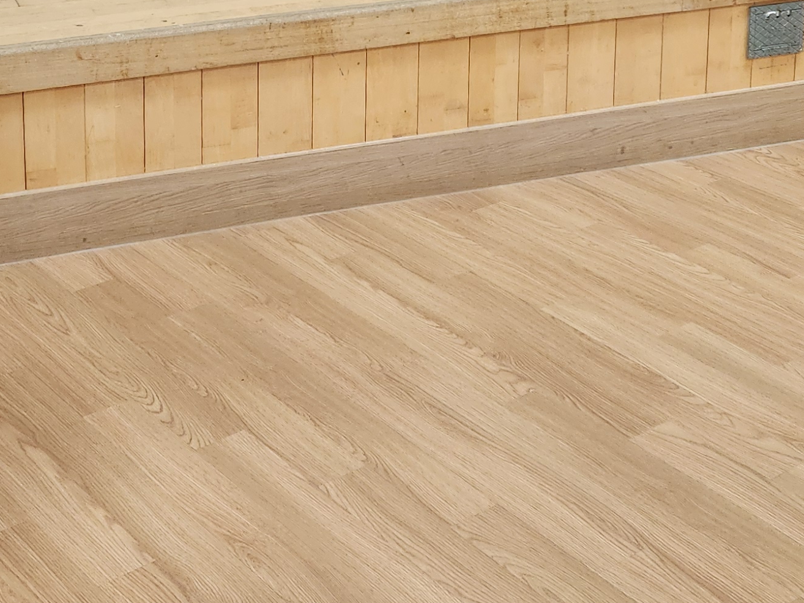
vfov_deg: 19.1
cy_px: -223
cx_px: 400
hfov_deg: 27.8
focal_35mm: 70
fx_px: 1626
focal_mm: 5.4
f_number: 1.8
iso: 200
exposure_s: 1/120
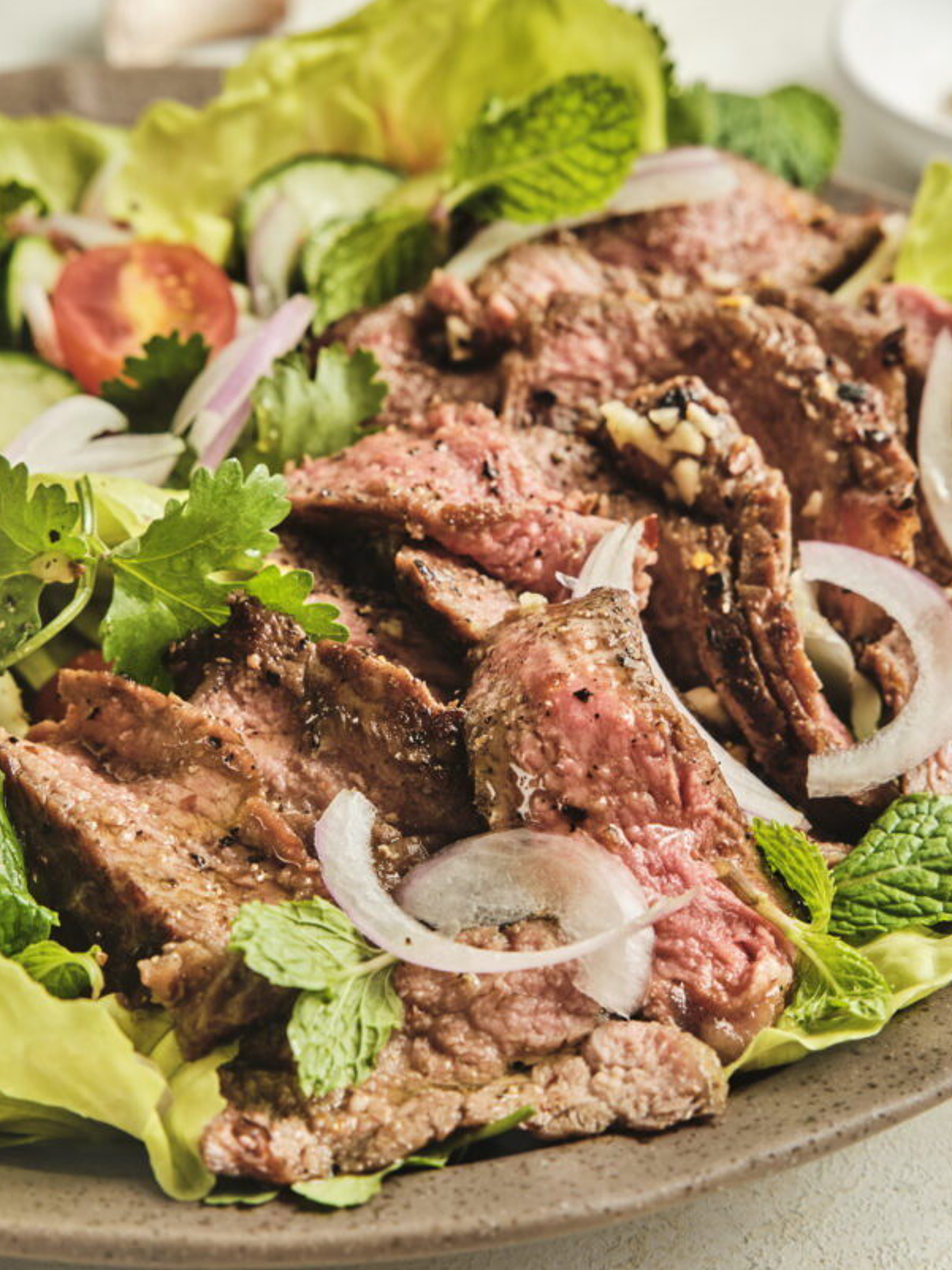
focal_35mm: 113
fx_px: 4146
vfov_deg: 17.4
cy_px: 589
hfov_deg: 13.1
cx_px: 501
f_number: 8
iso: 160
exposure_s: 1/250
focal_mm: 61.5
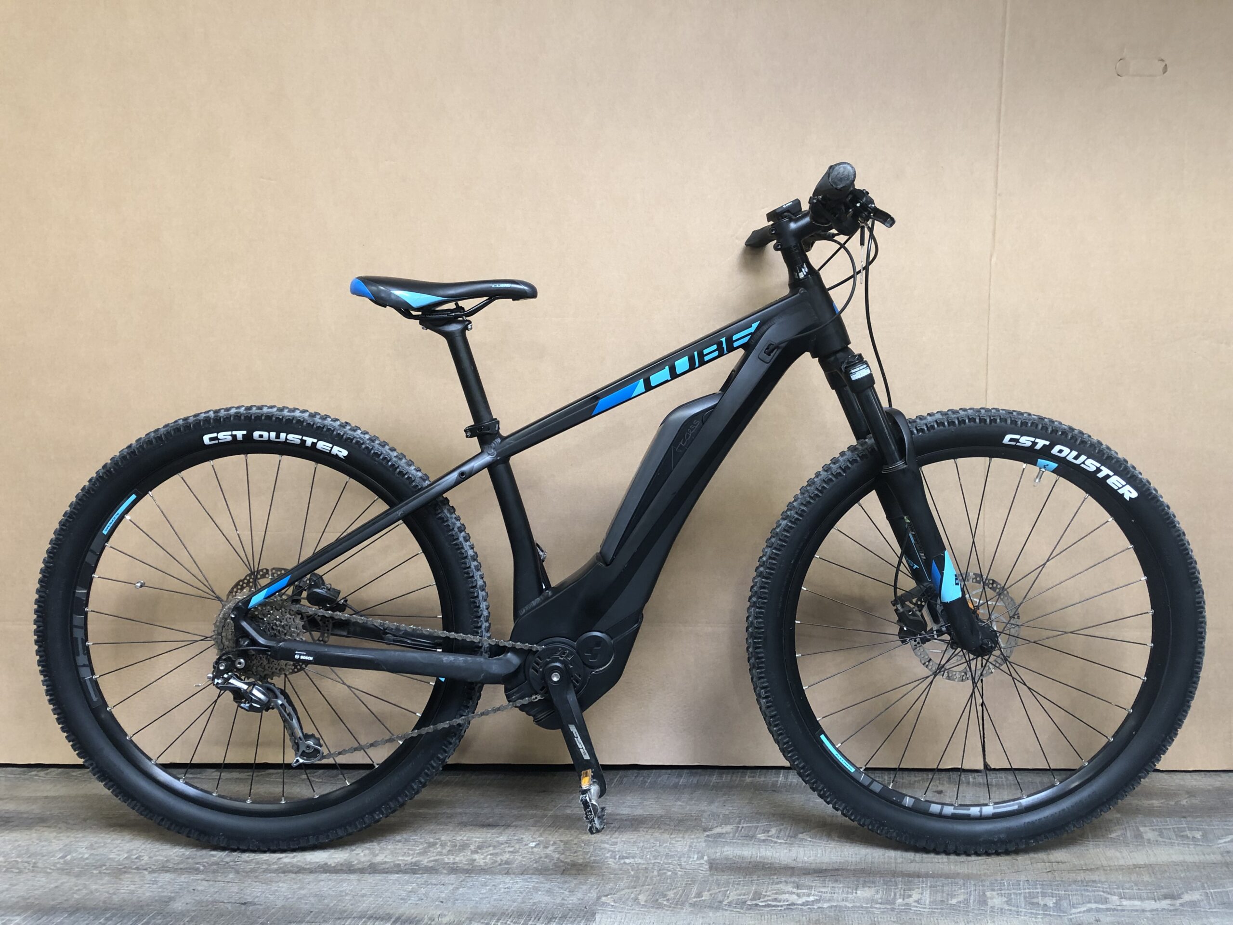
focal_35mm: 28
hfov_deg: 63.4
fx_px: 997
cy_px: 462
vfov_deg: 49.7
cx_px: 616
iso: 40
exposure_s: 1/20
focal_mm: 3.99
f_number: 1.8
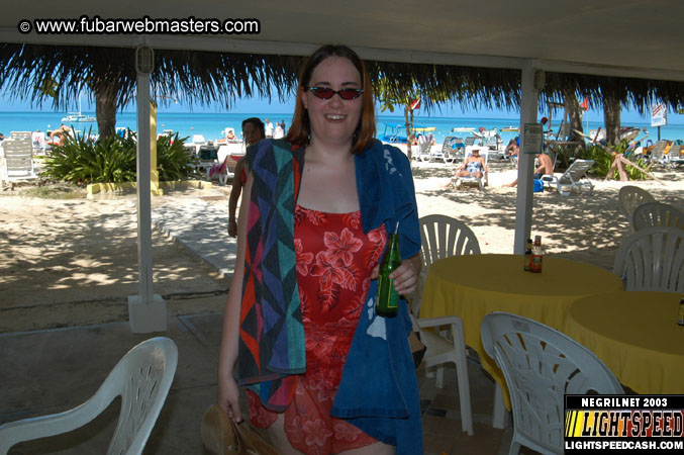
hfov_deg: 53.2
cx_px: 342
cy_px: 228
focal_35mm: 36
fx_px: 683
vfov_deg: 36.8
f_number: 10
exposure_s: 1/180
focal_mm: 24
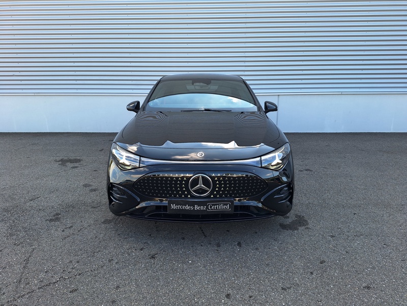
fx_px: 270
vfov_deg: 58.9
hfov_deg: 73.9
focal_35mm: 23
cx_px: 204
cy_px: 153
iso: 40
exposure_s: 1/248
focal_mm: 5.54
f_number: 1.8
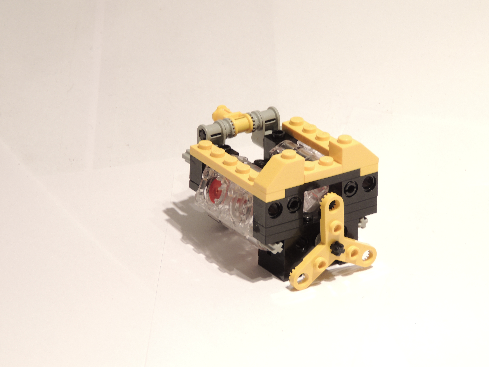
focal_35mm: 185
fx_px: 2613
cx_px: 244
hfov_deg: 10.7
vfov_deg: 8.0
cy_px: 184
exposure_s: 1/2.5
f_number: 4.6
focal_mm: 33
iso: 100
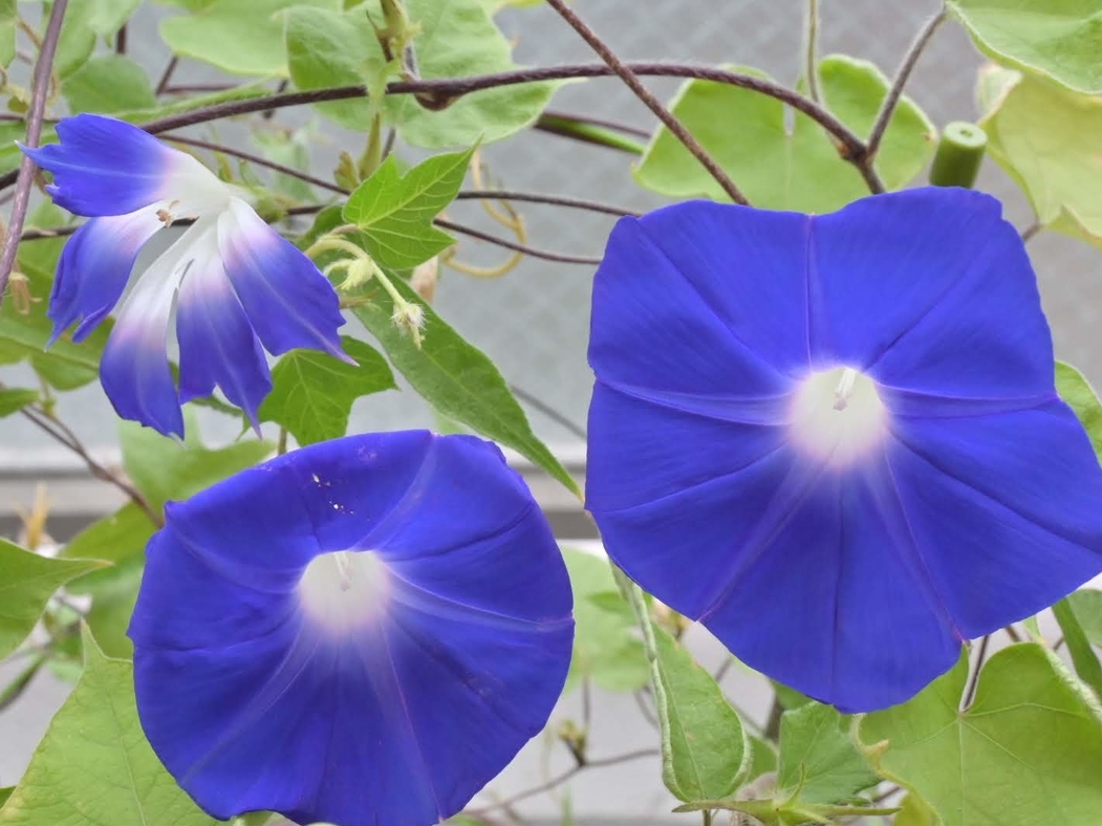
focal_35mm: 56
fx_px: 1783
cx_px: 504
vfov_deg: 26.1
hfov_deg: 34.3
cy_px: 418
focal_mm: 34
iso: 1000
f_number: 11
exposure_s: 1/30
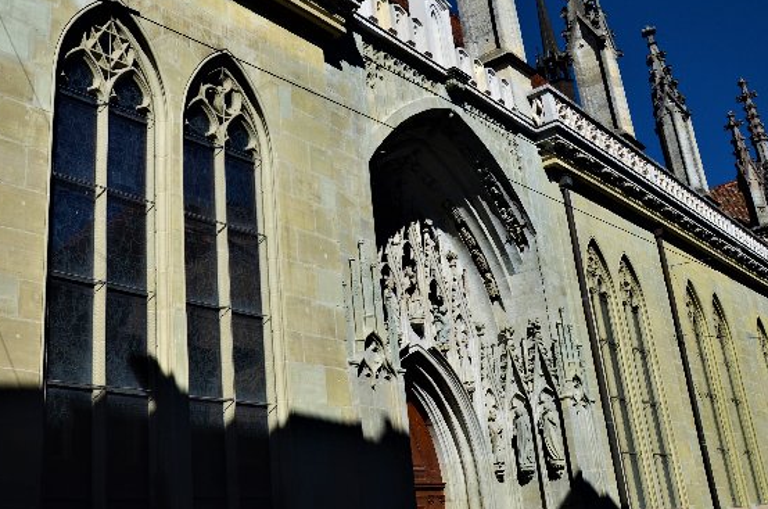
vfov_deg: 33.8
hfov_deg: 49.4
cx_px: 313
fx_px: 830
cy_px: 175
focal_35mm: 39
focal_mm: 18
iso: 320
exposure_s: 1/320
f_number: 10
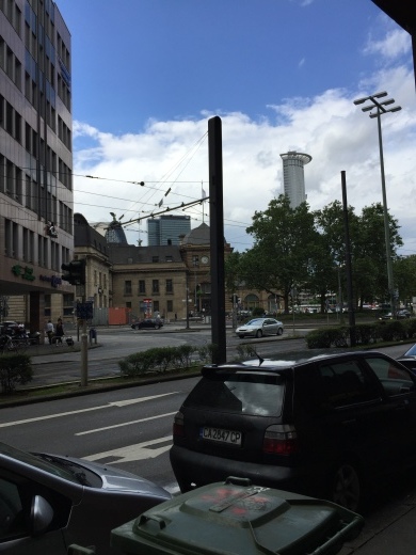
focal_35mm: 29
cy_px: 278
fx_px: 465
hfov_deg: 48.2
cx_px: 208
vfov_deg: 61.7
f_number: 2.2
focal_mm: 4.15
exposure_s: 1/2475
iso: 32
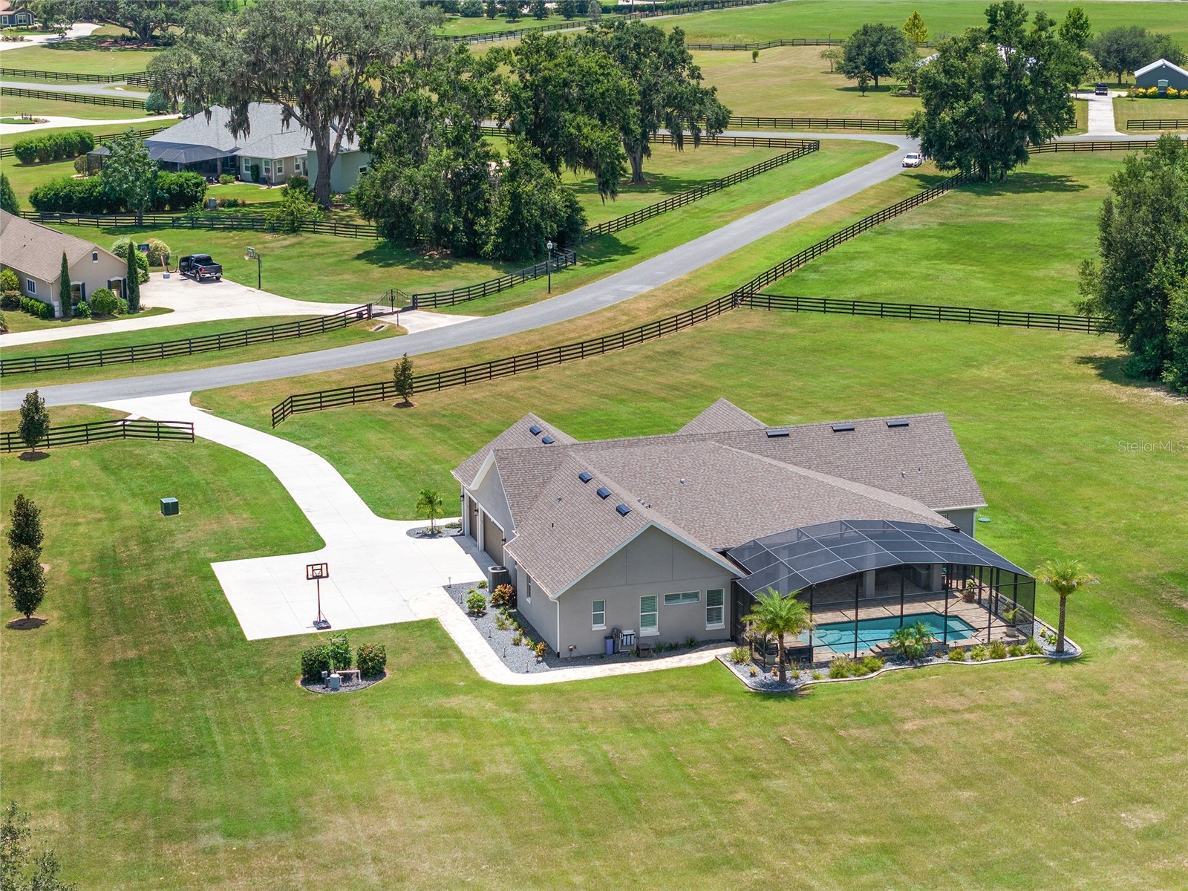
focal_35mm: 70
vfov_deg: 21.0
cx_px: 594
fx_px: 2402
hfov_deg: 27.8
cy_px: 446
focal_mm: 19.35
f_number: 2.8
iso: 130
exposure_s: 1/1000
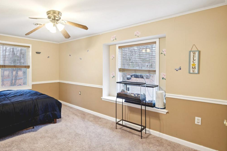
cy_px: 70
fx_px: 126
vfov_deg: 61.9
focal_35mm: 20
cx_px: 77
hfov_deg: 81.3
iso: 400
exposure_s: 1/5
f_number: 8
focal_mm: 14
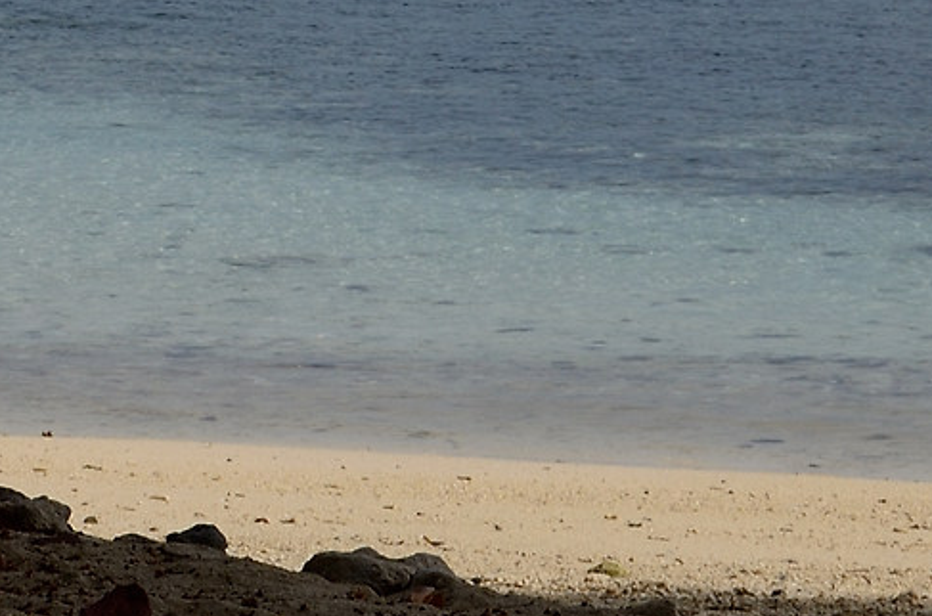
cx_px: 163
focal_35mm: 355
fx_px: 9167
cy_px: -410
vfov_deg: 3.8
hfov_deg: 5.8
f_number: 11
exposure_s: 1/320
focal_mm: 48
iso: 100
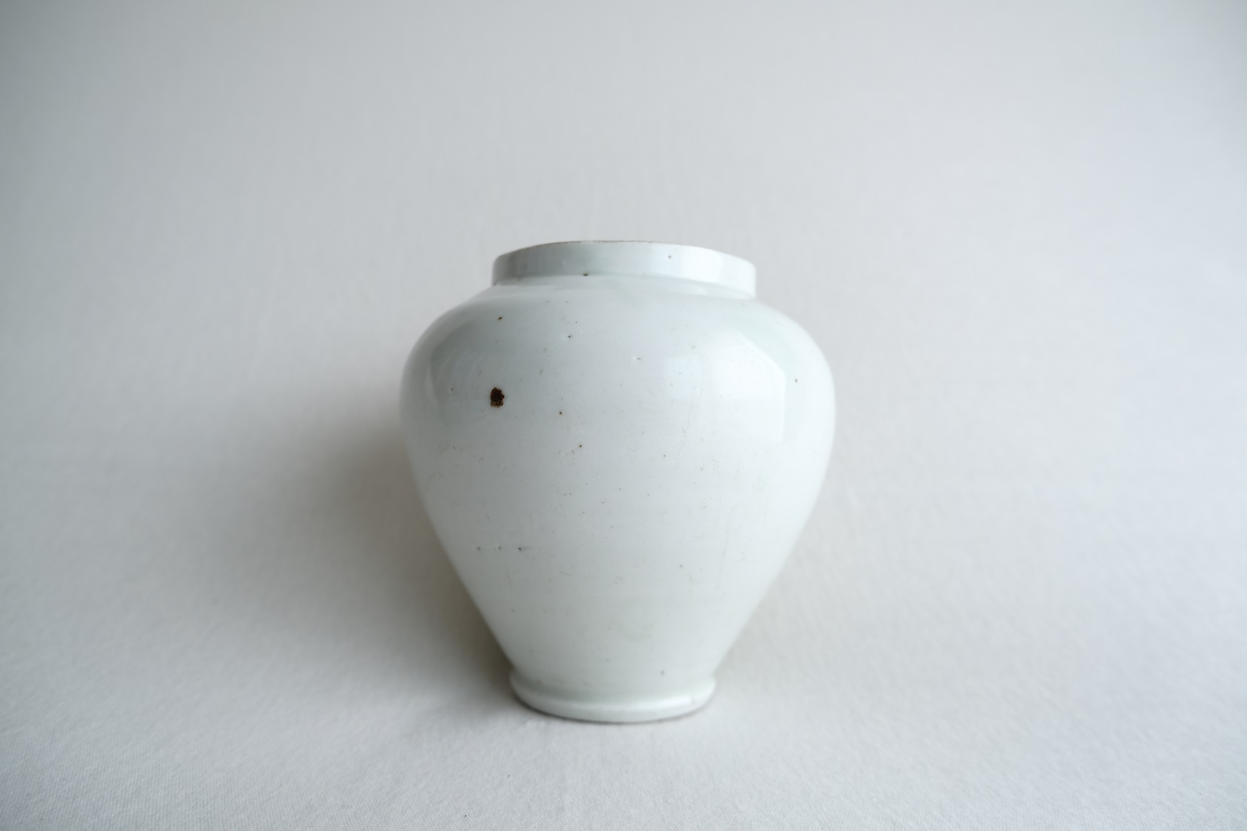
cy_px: 416
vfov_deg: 55.1
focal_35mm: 23
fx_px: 797
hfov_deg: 76.1
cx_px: 624
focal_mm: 15.2
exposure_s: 1/30
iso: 160
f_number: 3.5
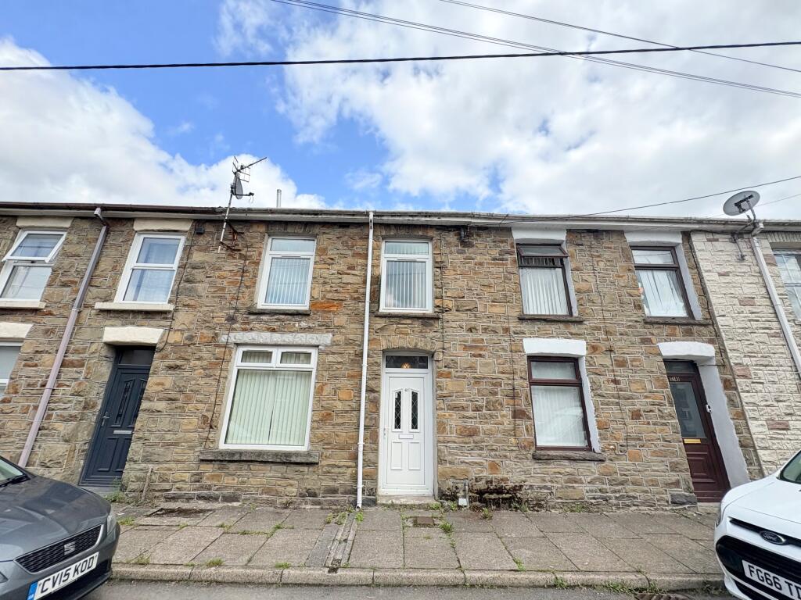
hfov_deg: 102.1
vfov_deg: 85.7
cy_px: 300
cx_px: 400
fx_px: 324
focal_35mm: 14
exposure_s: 1/1536
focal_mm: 2.22
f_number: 2.2
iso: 50
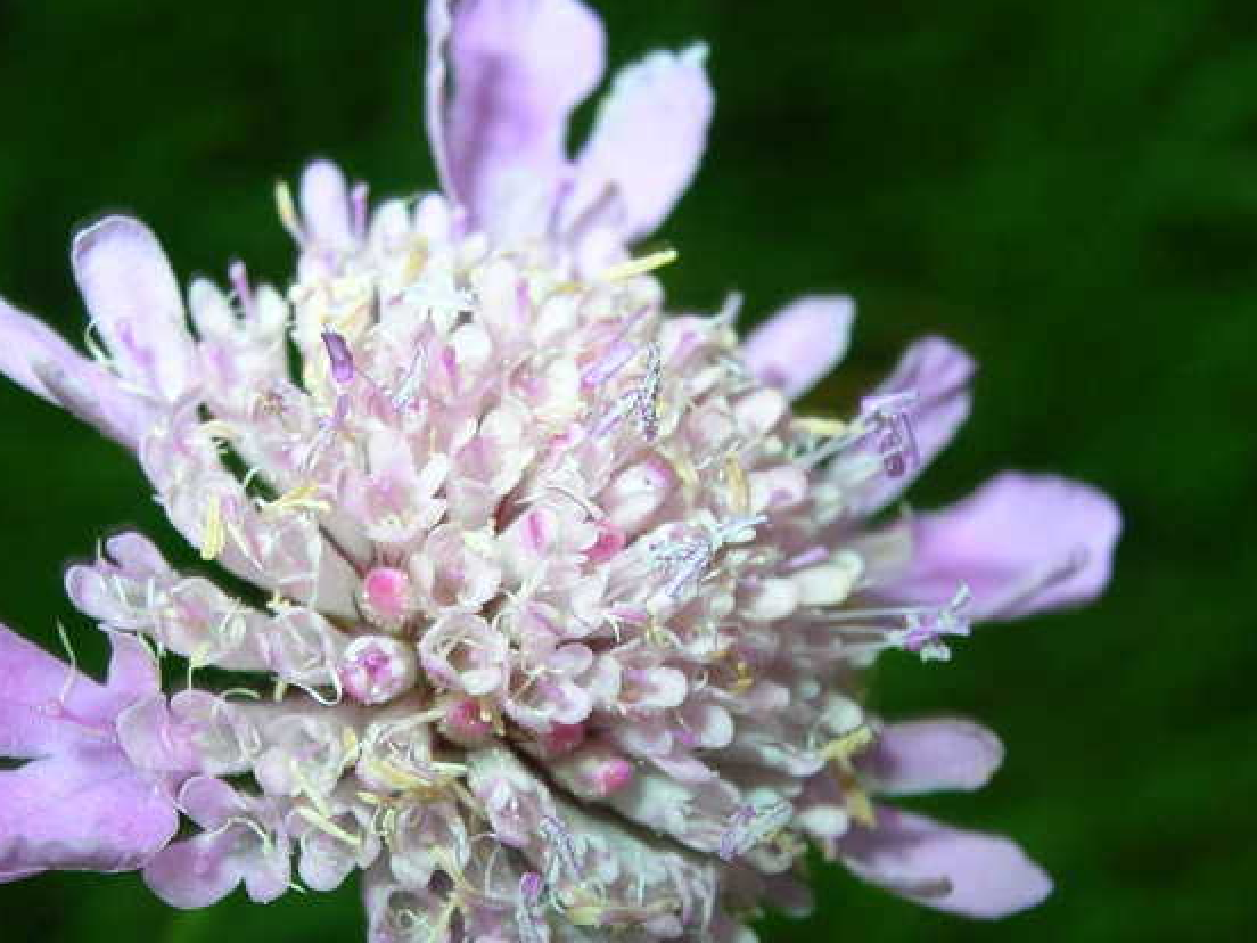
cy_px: 659
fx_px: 3050
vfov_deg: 17.5
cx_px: 537
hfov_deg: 23.3
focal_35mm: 84
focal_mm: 9.6
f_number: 4.4
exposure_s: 1/60.1
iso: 50
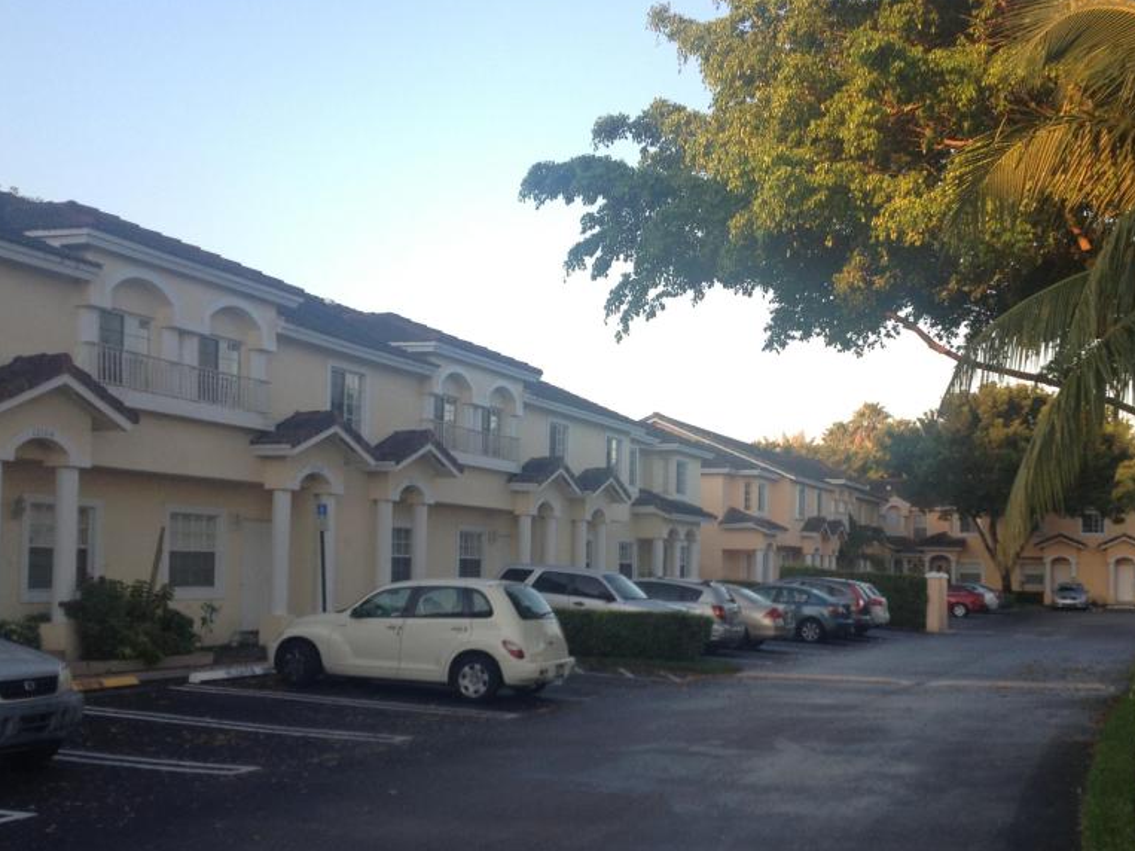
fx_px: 1541
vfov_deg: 30.7
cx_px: 701
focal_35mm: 47
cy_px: 531
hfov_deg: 40.2
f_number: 2.4
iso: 50
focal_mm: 4.28
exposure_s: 1/192
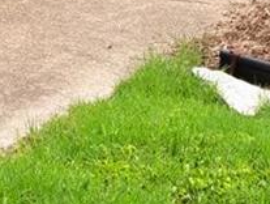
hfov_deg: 7.4
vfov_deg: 5.4
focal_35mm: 267
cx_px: 166
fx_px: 2086
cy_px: -327
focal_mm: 18
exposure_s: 1/320
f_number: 8
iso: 400
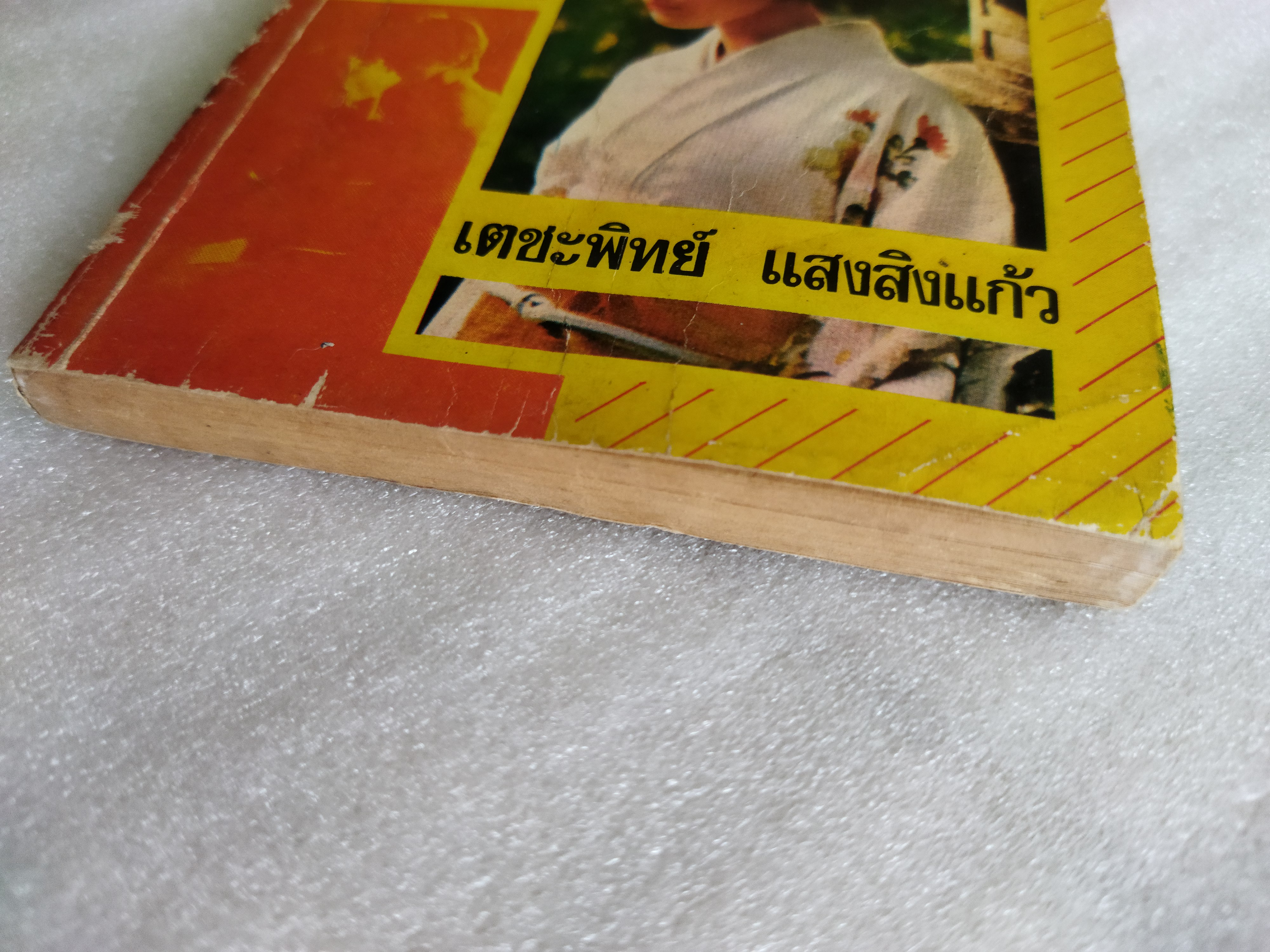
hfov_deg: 65.3
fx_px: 991
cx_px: 635
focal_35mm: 27
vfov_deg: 51.4
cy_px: 476
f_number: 1.79
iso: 419
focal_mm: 4.71
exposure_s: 1/33
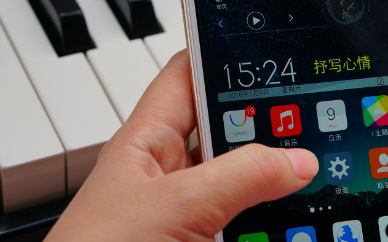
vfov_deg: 10.8
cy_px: 53
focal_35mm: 121
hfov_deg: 17.1
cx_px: 306
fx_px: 1279
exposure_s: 1/200
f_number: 6.3
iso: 200
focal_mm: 50
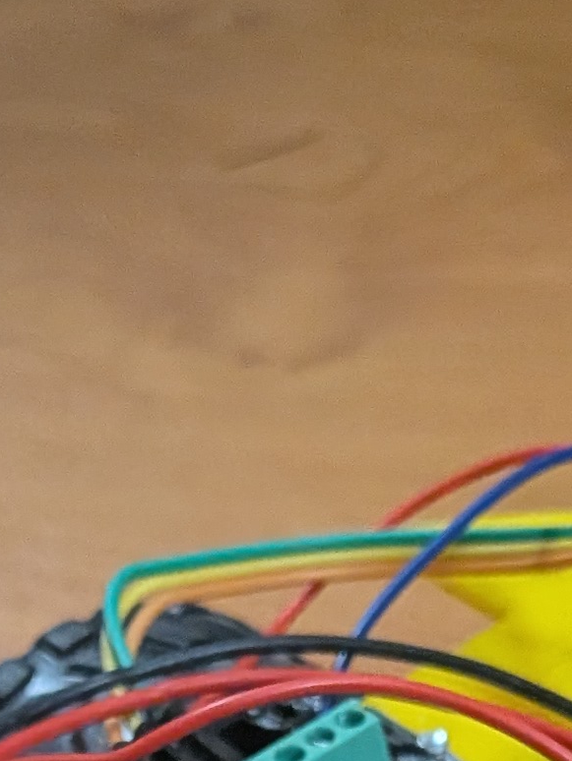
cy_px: 1693
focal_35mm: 124
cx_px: 82
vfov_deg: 13.0
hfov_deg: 11.9
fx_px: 2730
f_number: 1.7
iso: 377
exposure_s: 1/100
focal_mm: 4.53
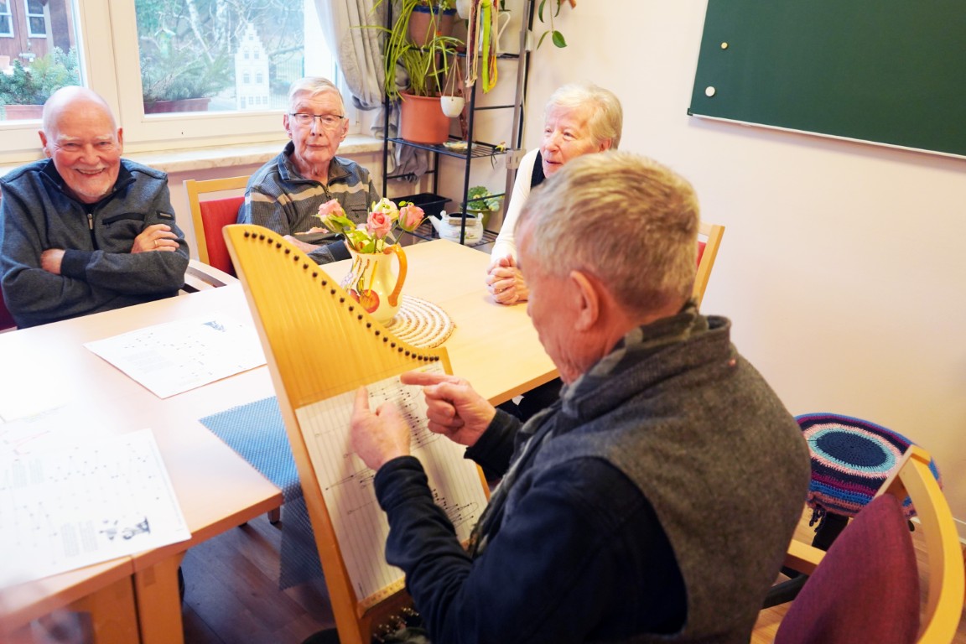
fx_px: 751
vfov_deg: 46.4
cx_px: 483
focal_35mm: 28
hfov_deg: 65.5
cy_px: 322
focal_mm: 28
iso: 2500
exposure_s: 1/160
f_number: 4
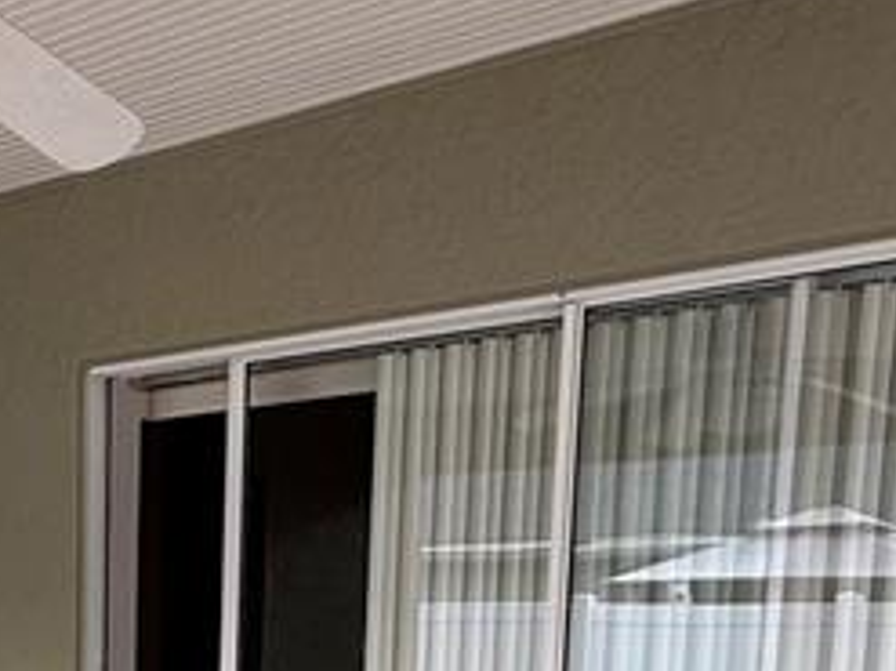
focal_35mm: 58
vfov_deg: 22.5
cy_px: 881
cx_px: 87
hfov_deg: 31.6
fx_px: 1501
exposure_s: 1/99
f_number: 2.2
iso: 50
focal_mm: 2.22
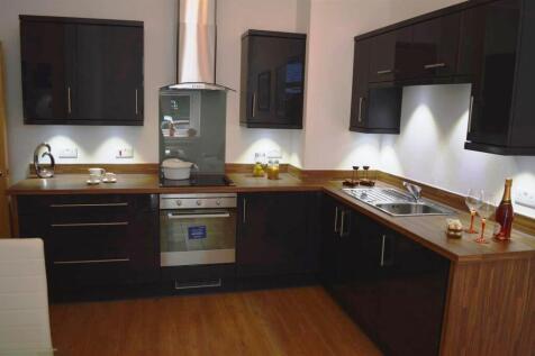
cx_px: 268
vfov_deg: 47.9
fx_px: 401
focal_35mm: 27
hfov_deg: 67.4
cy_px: 178
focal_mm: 18
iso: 100
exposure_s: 1/80
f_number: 3.5
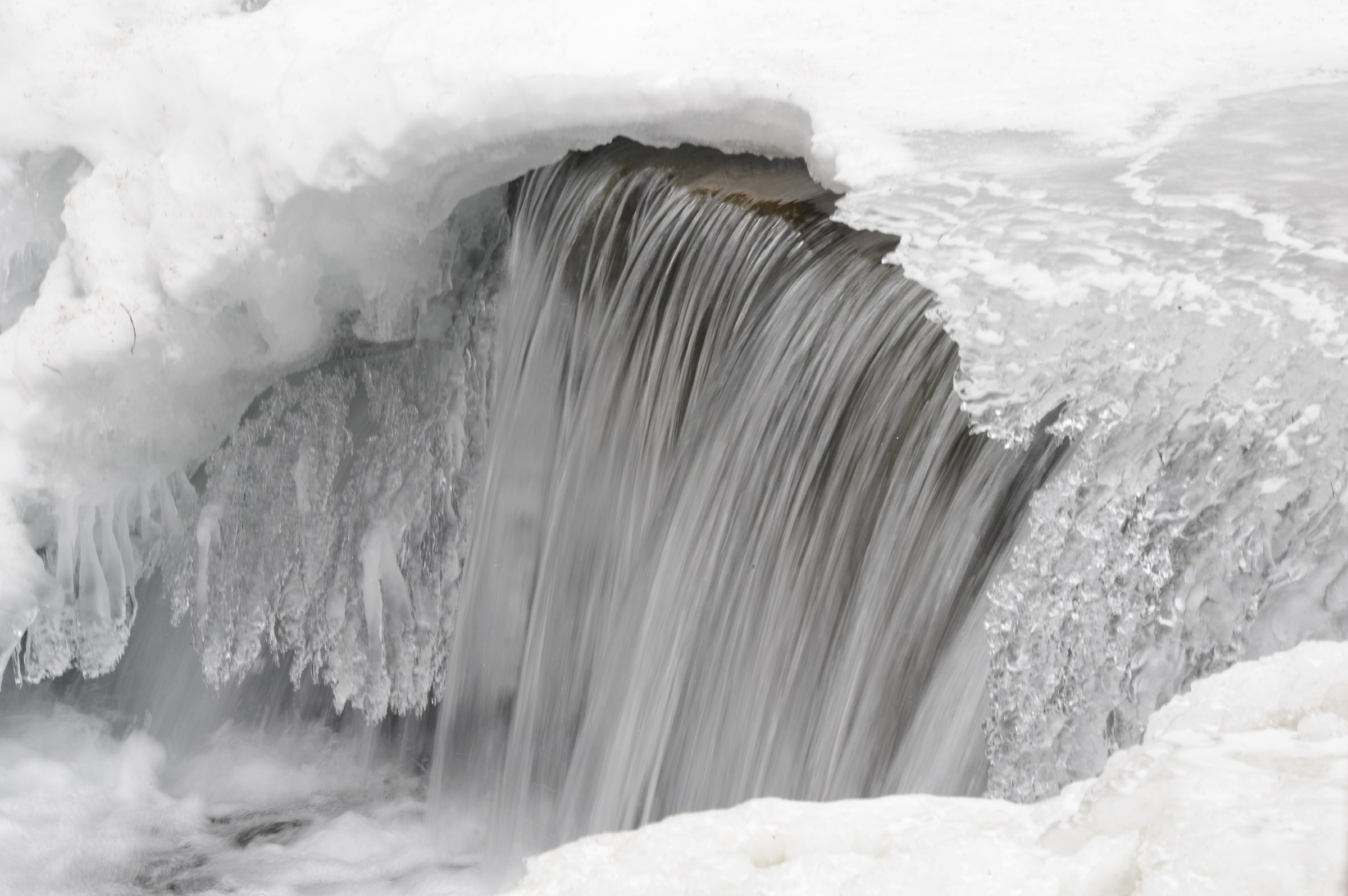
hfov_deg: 8.2
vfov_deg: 5.5
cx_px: 674
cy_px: 448
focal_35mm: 250
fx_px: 9353
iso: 800
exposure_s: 1/20
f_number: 29
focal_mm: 250
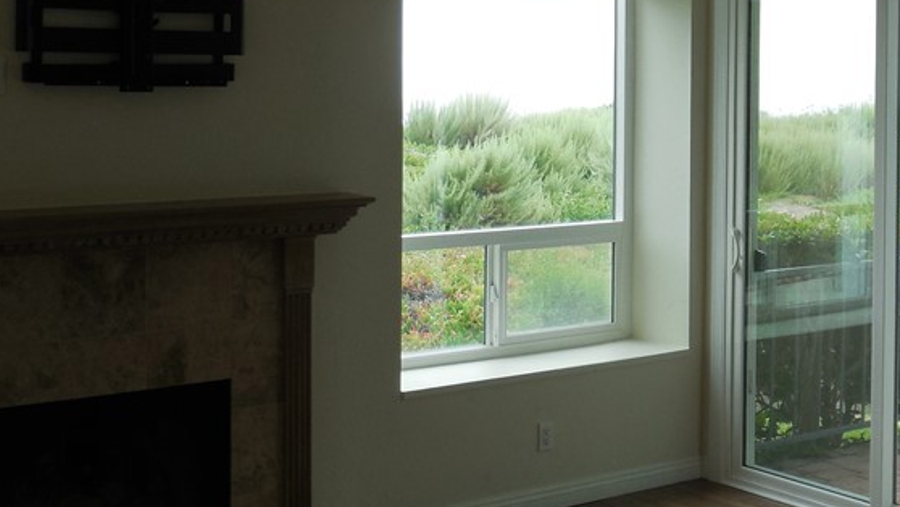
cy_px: 29
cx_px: 648
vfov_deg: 17.4
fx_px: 1623
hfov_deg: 30.6
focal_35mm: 68
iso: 125
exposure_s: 1/100
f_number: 3.4
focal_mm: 6.1
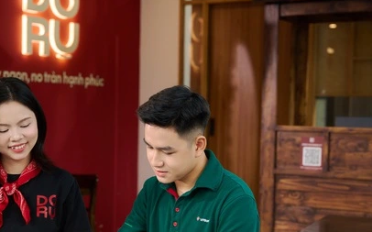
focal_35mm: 75
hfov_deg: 27.5
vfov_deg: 17.3
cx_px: 154
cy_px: 156
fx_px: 758
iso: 800
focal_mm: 46.5
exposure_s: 1/250
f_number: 3.2
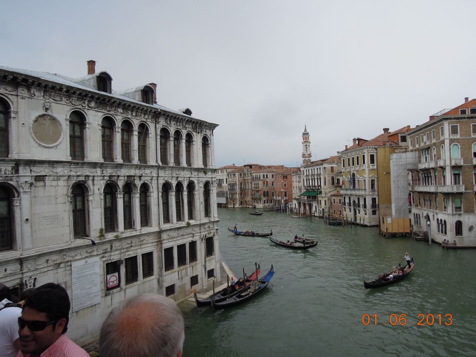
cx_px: 238
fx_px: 330
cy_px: 178
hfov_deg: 71.6
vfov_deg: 56.8
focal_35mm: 24
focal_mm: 4.3
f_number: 3.2
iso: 160
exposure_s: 1/2000
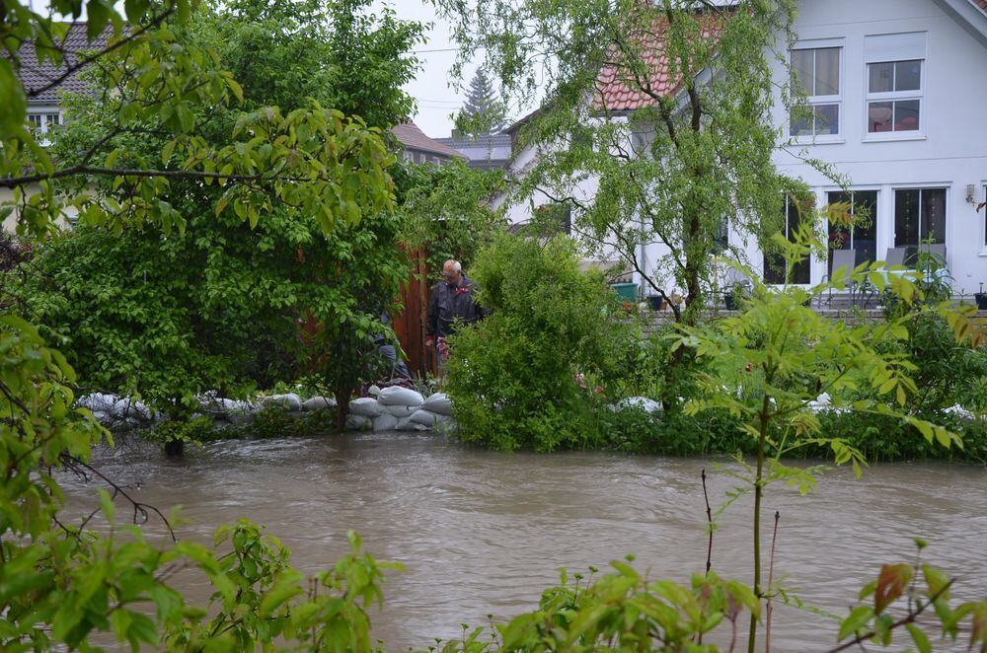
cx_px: 494
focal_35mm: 48
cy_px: 326
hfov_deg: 41.2
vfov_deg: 27.9
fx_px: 1313
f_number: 4.2
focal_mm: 32
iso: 450
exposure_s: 1/60
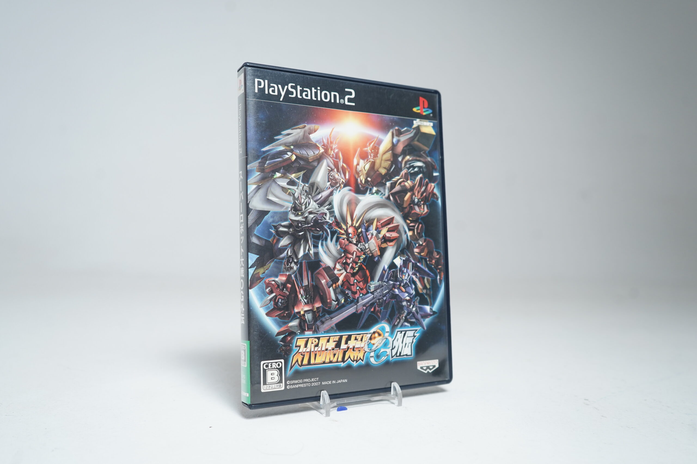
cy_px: 232
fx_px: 561
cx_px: 348
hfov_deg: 63.7
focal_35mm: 29
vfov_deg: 45.0
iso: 800
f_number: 5
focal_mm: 29
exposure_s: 1/30
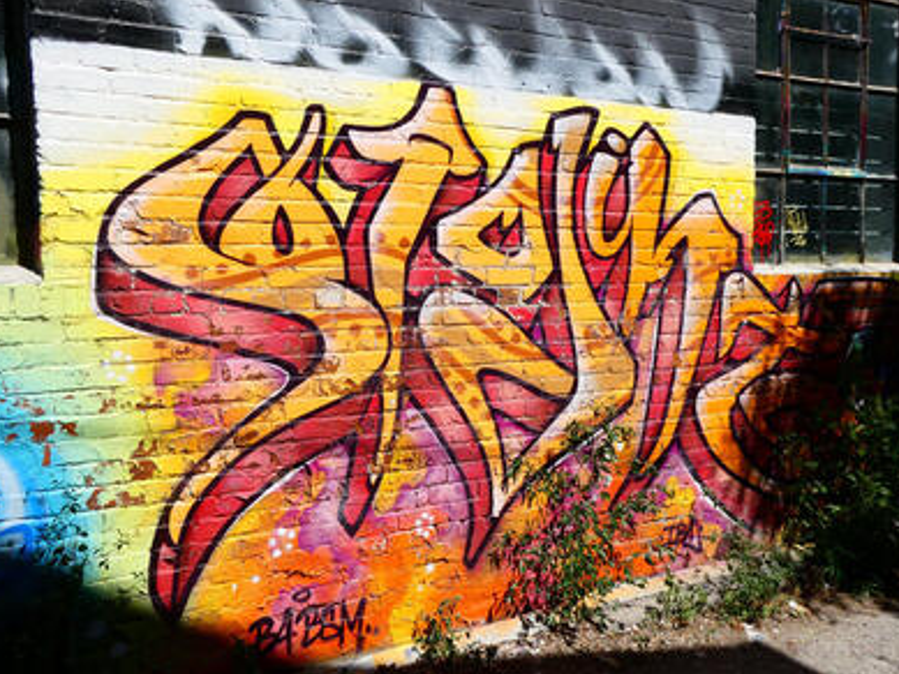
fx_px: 935
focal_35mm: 36
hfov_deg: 51.3
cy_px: 339
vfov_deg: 39.7
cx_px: 448
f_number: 3.7
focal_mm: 6.3
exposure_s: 1/1000
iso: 80
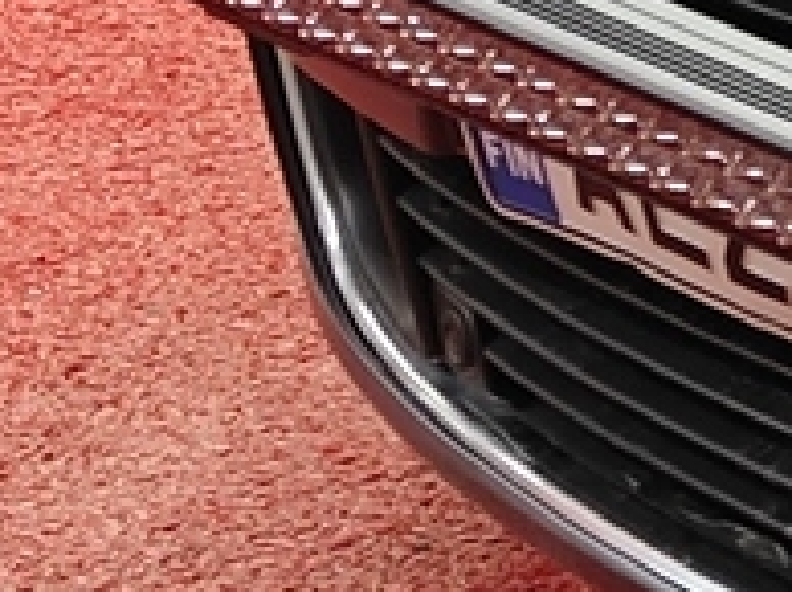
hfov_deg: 7.4
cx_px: 2711
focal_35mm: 223
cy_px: -519
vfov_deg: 6.5
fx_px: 5096
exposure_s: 1/54
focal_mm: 5.59
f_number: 1.8
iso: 64
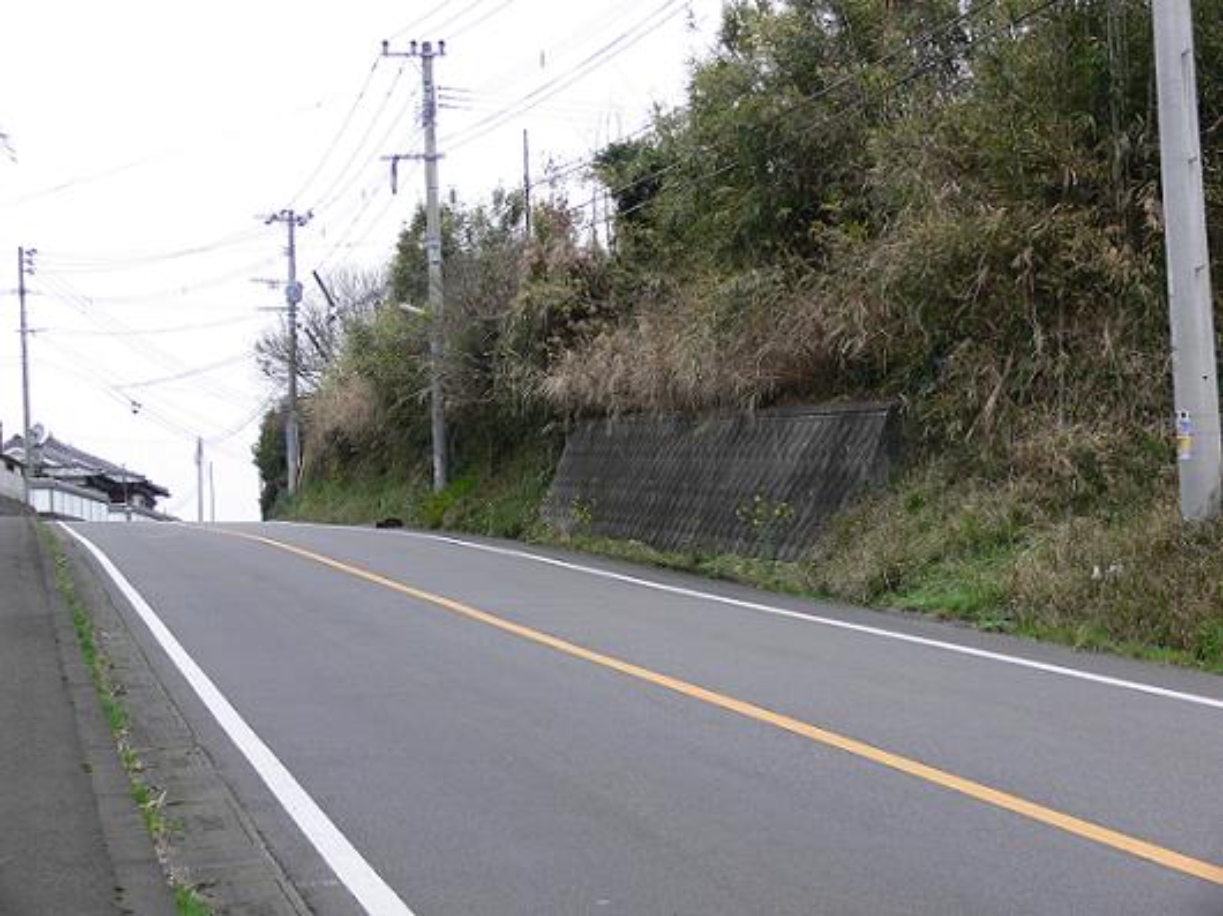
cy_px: 458
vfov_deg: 19.6
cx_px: 612
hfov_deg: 26.0
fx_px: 2649
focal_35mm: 75
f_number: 4.5
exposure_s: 1/100
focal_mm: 15.8
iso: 80
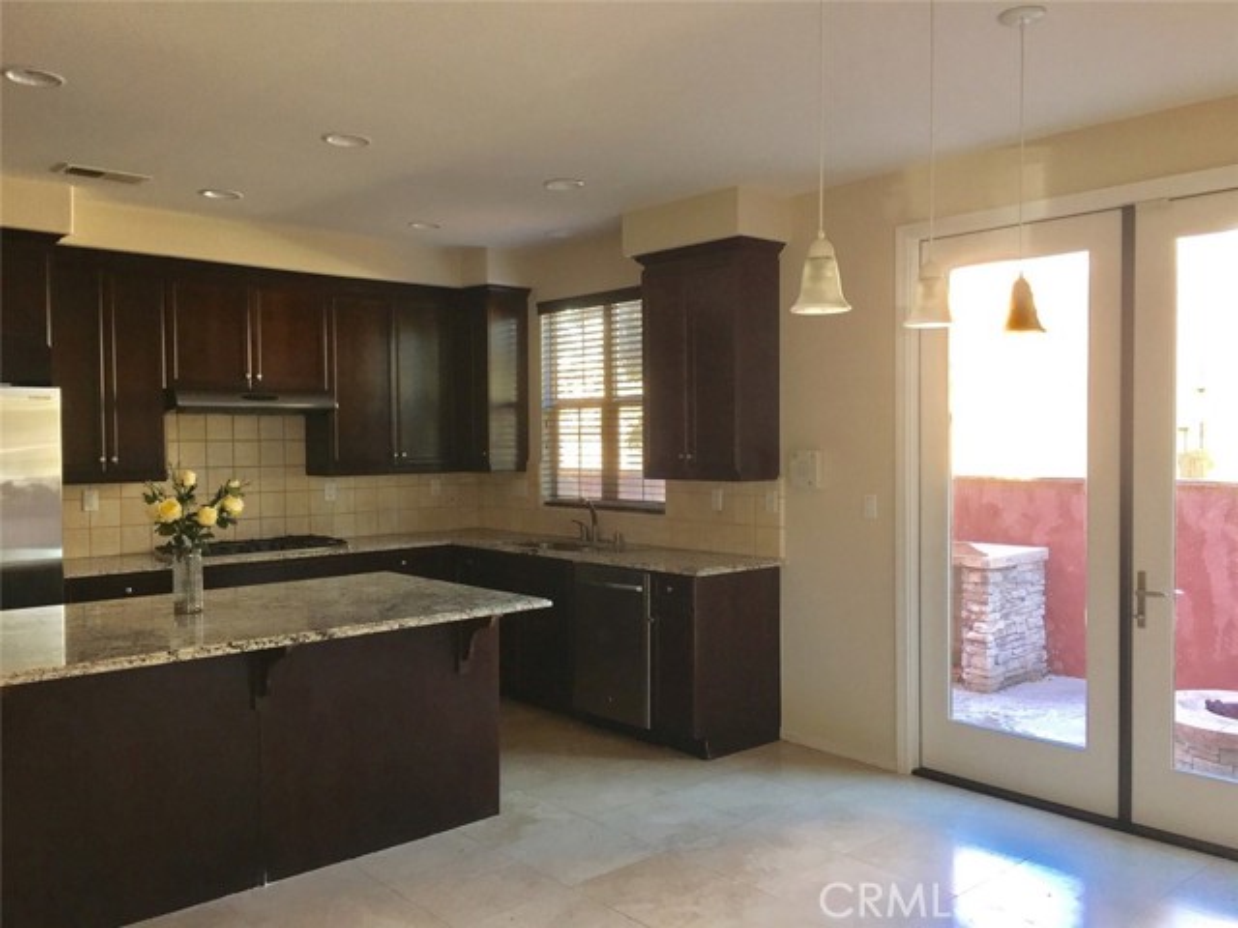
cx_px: 619
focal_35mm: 29
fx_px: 1037
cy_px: 464
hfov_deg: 61.7
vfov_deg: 48.2
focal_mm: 4.15
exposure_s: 1/30
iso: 50
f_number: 2.2
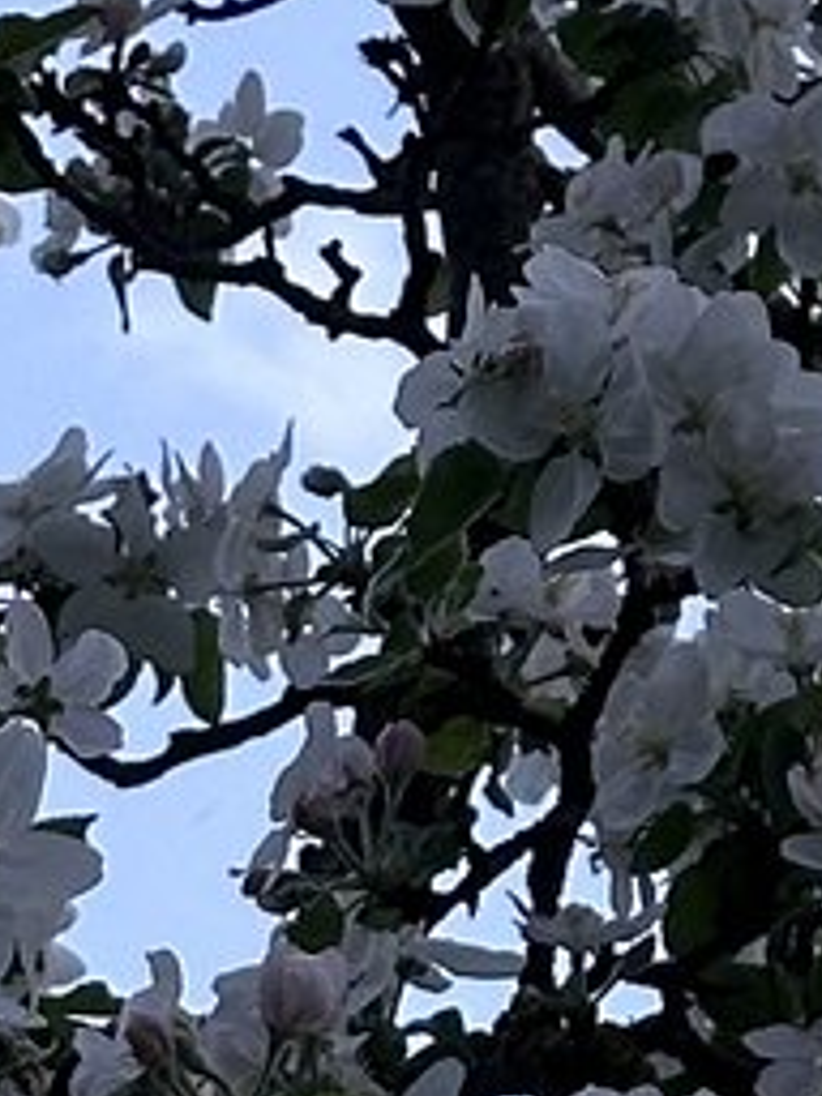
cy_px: -1627
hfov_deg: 4.9
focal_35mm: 300
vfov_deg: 6.3
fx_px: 9498
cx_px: 1451
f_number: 1.78
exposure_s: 1/87
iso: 80
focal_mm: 6.86
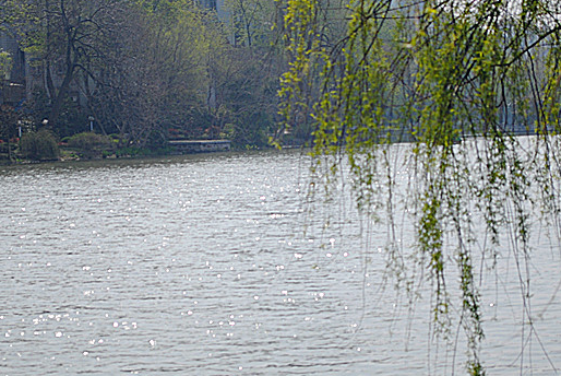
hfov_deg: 18.2
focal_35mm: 112
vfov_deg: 12.3
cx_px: 277
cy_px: 206
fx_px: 1747
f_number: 5.6
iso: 100
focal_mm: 48
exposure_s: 1/640
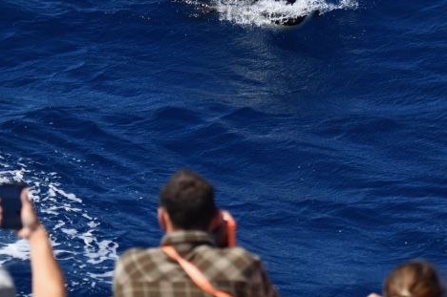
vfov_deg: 5.9
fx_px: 2865
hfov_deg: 8.9
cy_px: 97
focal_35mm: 231
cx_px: 221
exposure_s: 1/8000
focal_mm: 135
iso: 800
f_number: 5
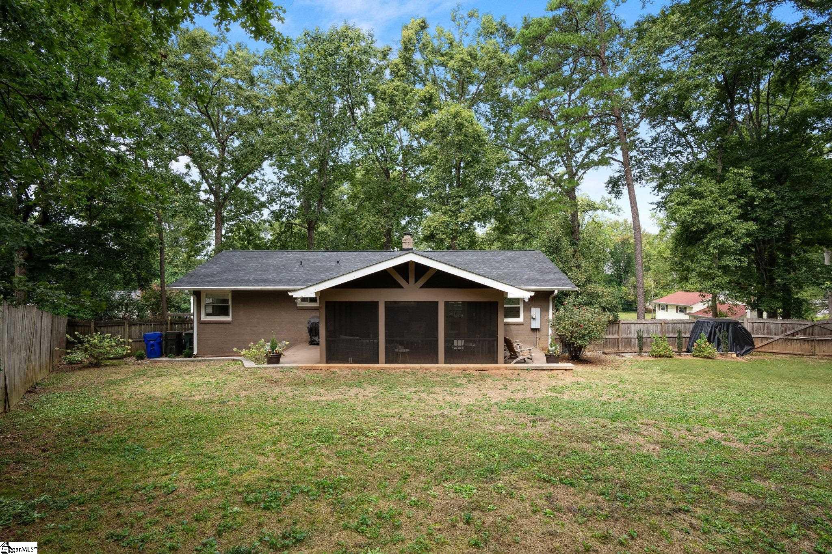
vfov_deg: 70.4
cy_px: 277
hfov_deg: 93.3
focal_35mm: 17
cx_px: 416
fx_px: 393
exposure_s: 1/160
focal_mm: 17
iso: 250
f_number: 8
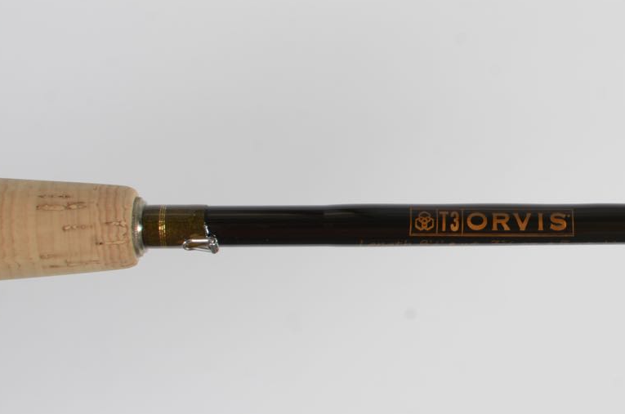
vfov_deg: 15.5
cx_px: 511
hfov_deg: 22.8
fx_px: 1522
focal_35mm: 88
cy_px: 224
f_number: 9
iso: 100
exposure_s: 1/125
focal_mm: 35
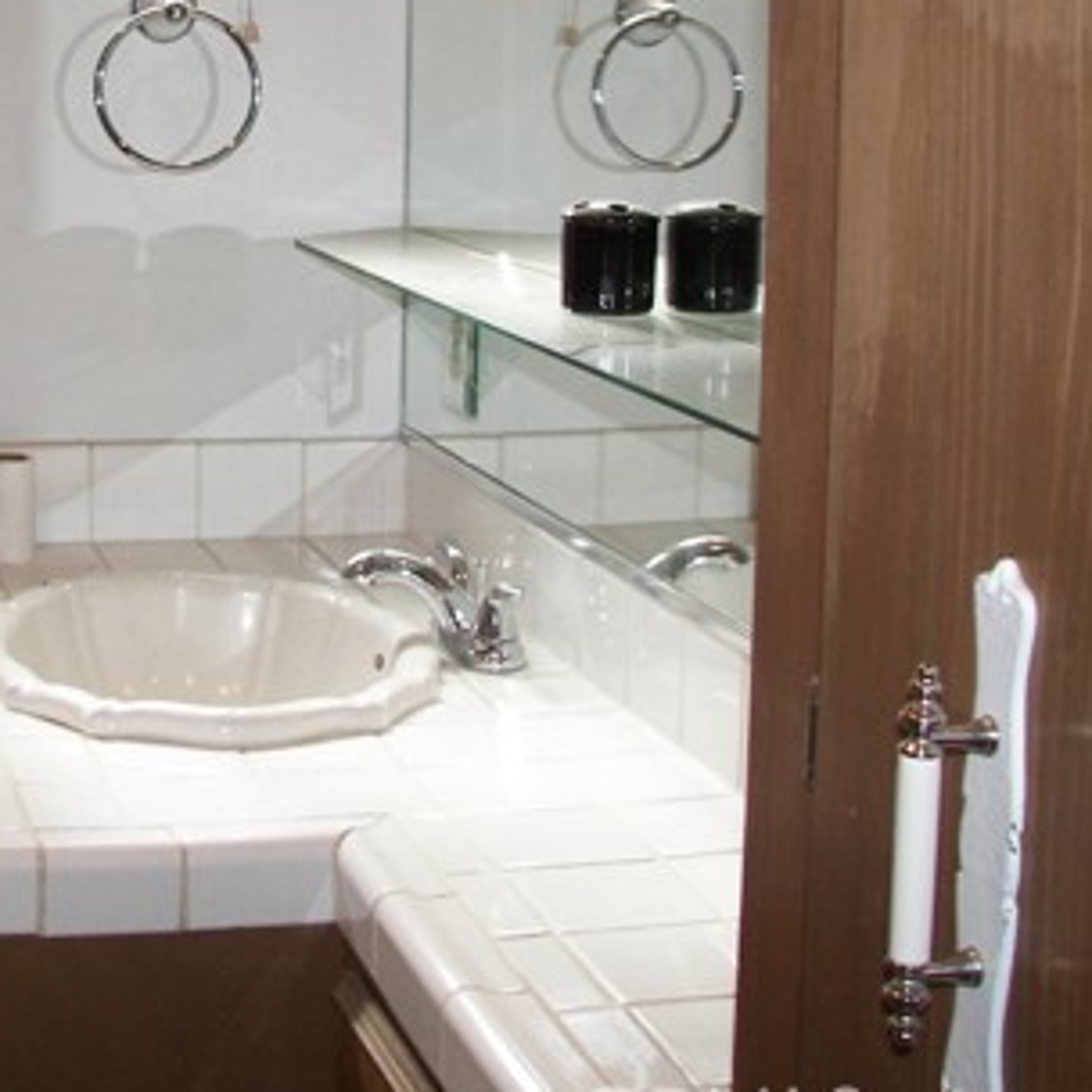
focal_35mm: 67
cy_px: 309
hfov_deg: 24.8
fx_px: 2391
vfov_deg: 25.5
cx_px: 72
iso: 80
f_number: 2.8
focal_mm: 6
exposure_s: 1/30
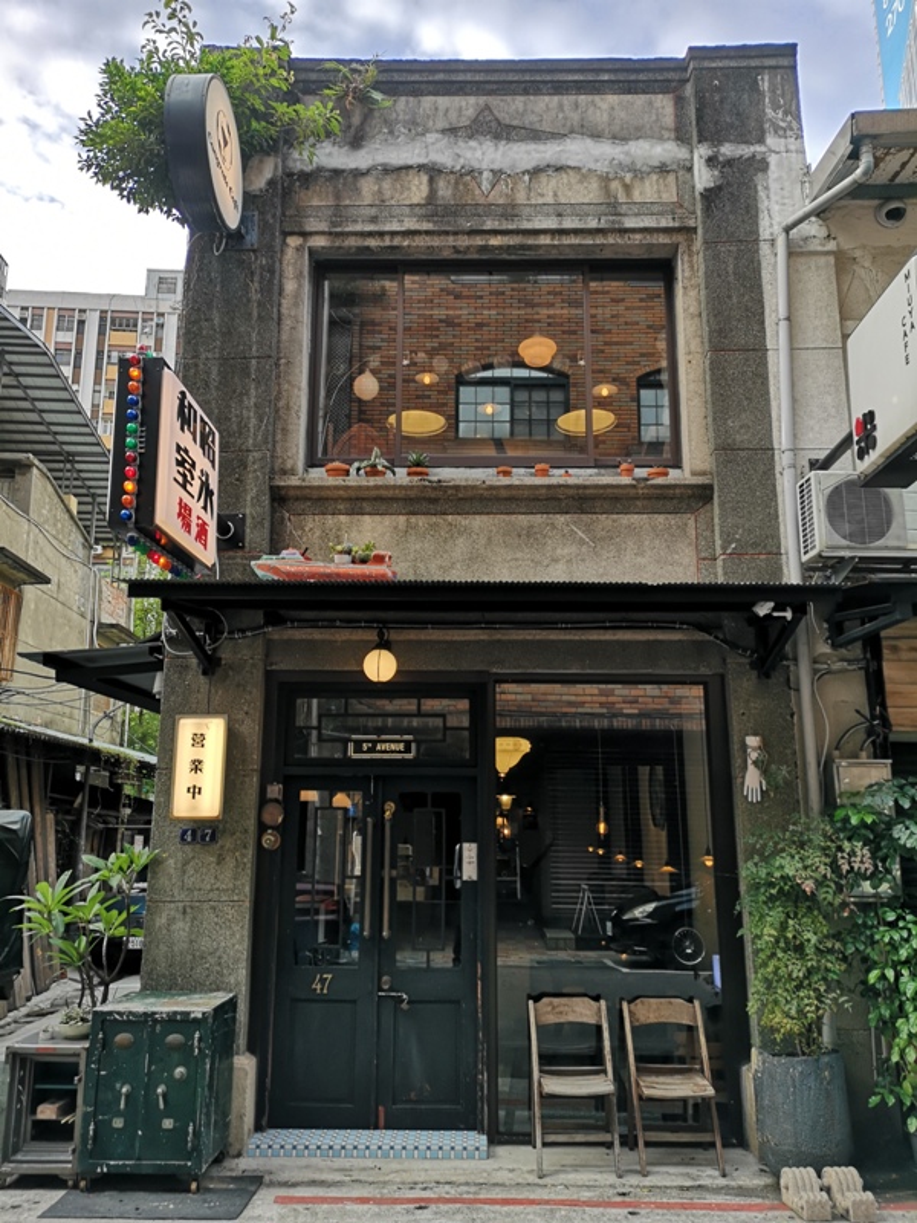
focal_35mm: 27
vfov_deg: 65.3
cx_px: 458
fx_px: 954
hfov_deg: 51.4
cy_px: 612
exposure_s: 1/128
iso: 50
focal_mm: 3.95
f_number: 1.8
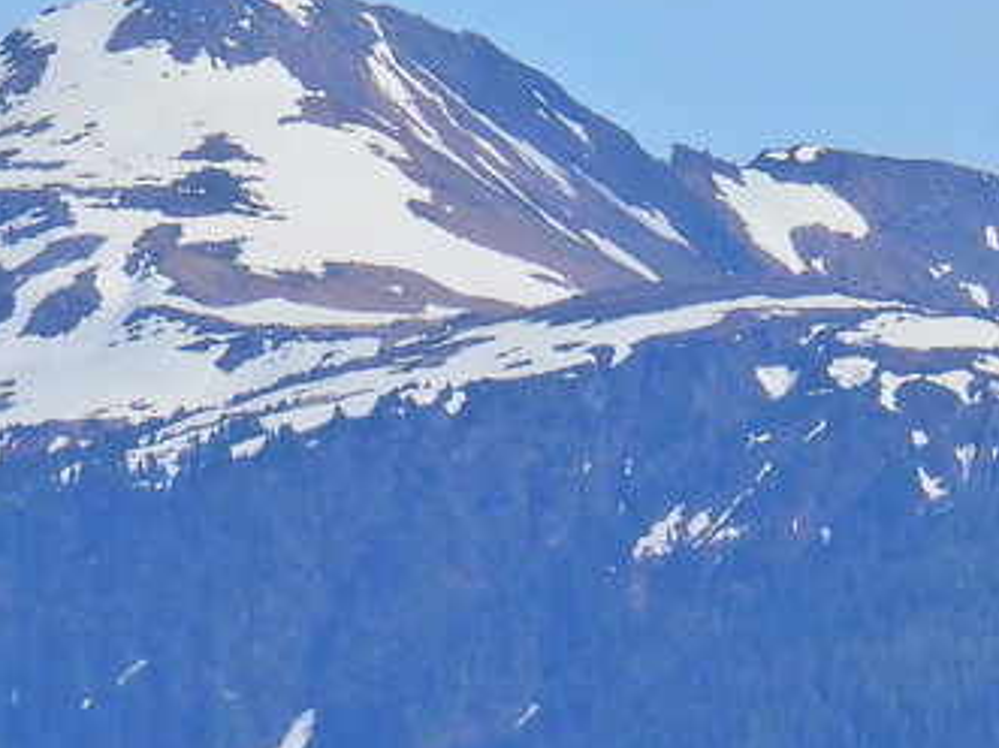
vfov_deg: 1.3
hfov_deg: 1.7
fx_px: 33465
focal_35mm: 1160
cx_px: -157
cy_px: 1191
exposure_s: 1/1250
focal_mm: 53.5
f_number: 5
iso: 100
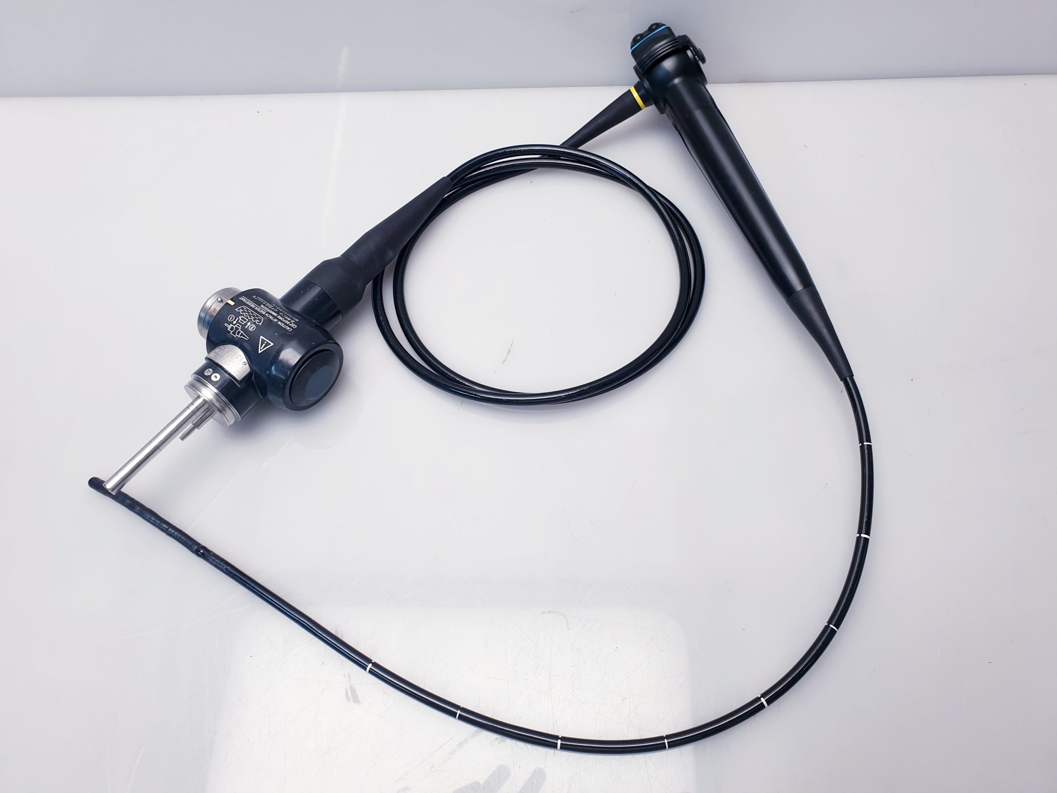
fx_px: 794
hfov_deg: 67.3
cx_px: 528
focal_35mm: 26
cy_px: 396
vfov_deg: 53.1
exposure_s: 1/50
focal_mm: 4.3
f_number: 2.4
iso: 50
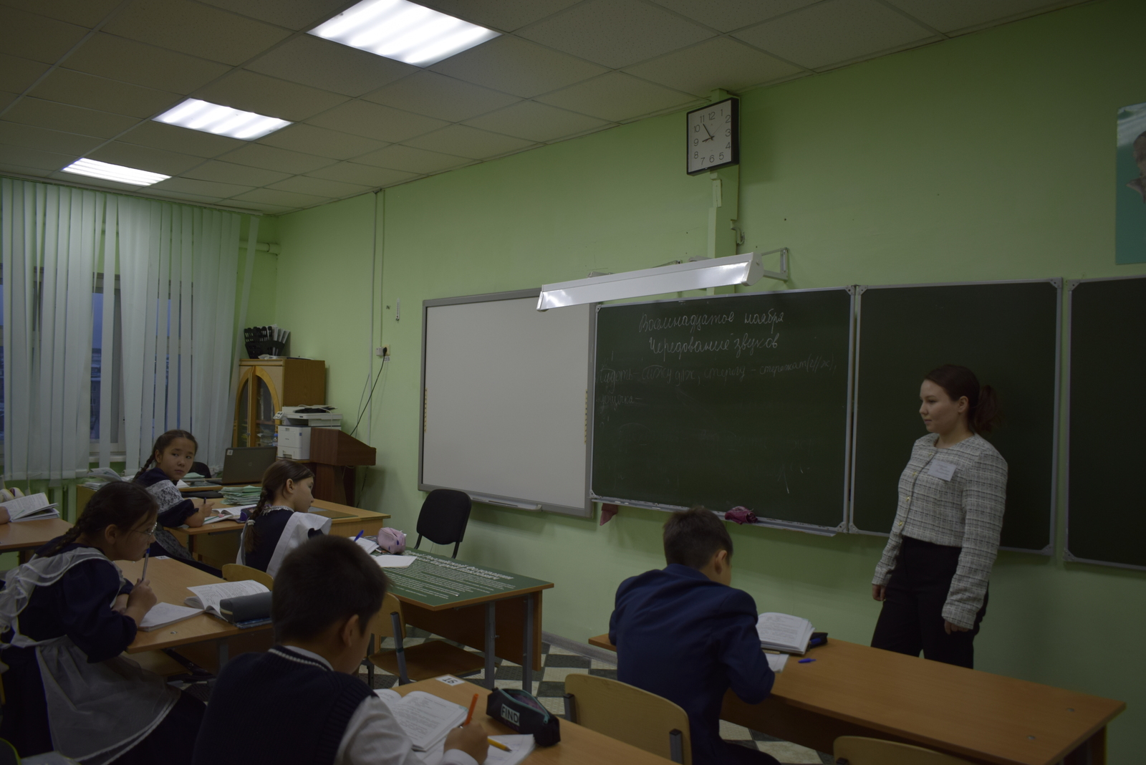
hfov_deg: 61.9
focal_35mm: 30
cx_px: 573
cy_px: 382
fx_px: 955
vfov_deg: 43.6
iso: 200
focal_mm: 20
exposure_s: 1/80
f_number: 3.5
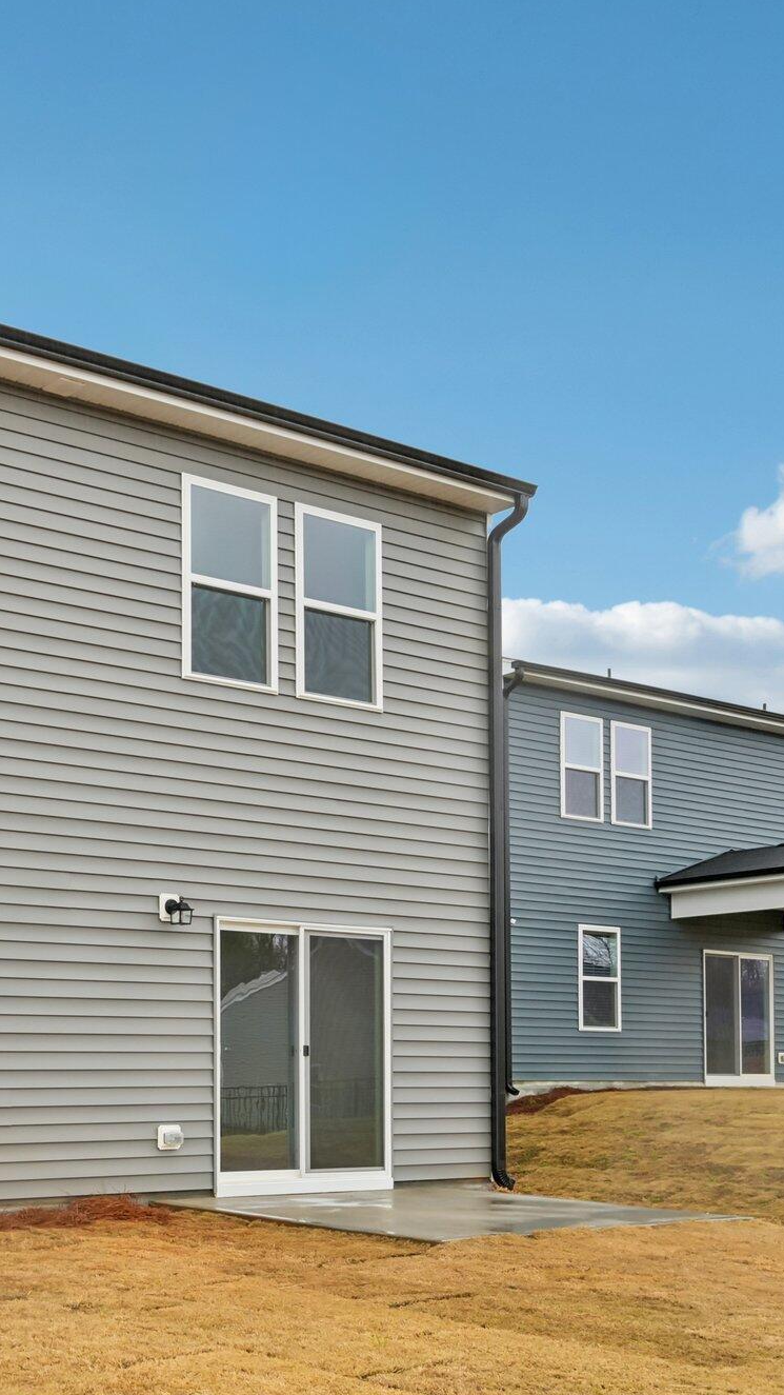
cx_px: -119
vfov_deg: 56.9
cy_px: 690
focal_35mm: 35
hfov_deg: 29.8
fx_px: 1287
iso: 140
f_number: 8
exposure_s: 1/25
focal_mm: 21.5
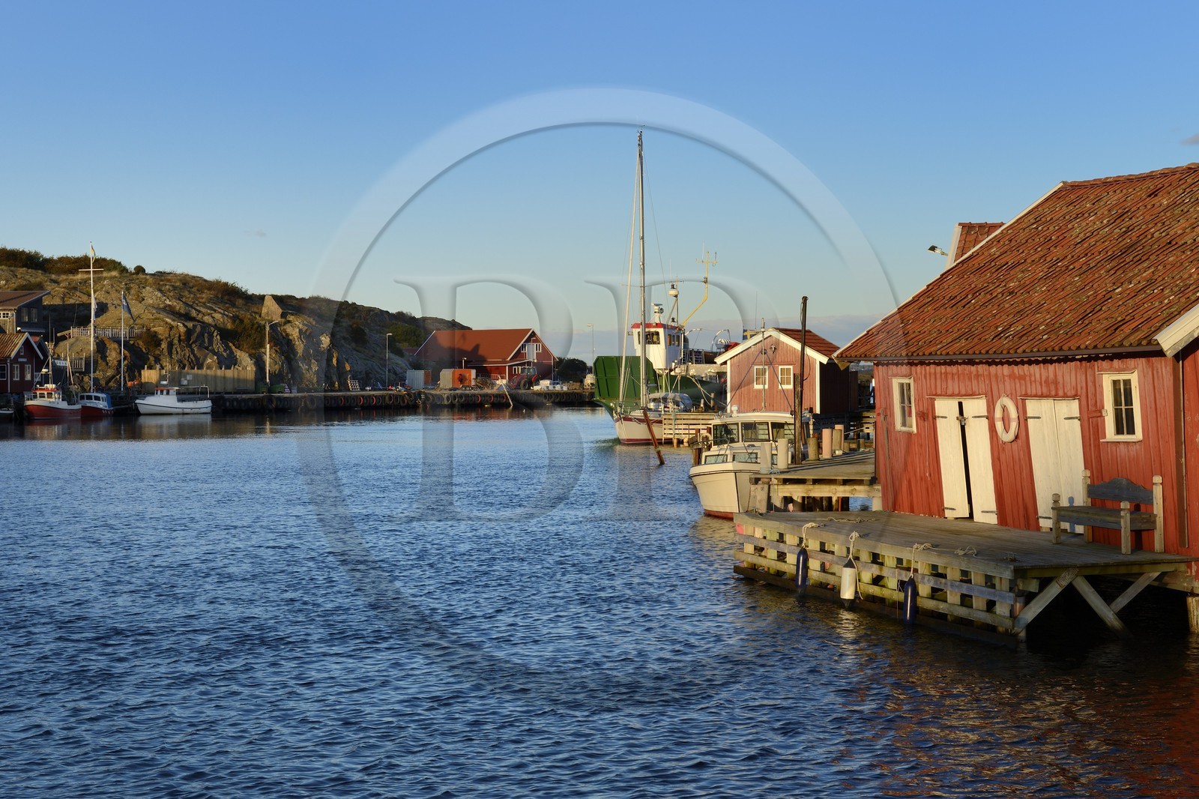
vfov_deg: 21.9
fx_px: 2064
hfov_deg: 32.4
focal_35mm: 62
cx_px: 600
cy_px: 400
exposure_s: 1/160
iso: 200
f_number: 13
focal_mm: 62
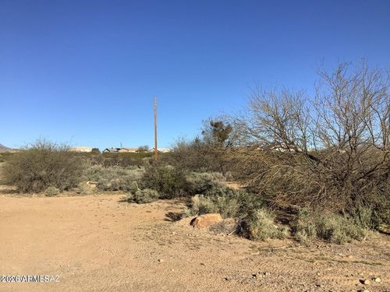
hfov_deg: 58.4
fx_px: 349
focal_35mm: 31
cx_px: 195
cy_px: 146
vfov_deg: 45.4
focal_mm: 3.3
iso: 25
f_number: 2.4
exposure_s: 1/1381
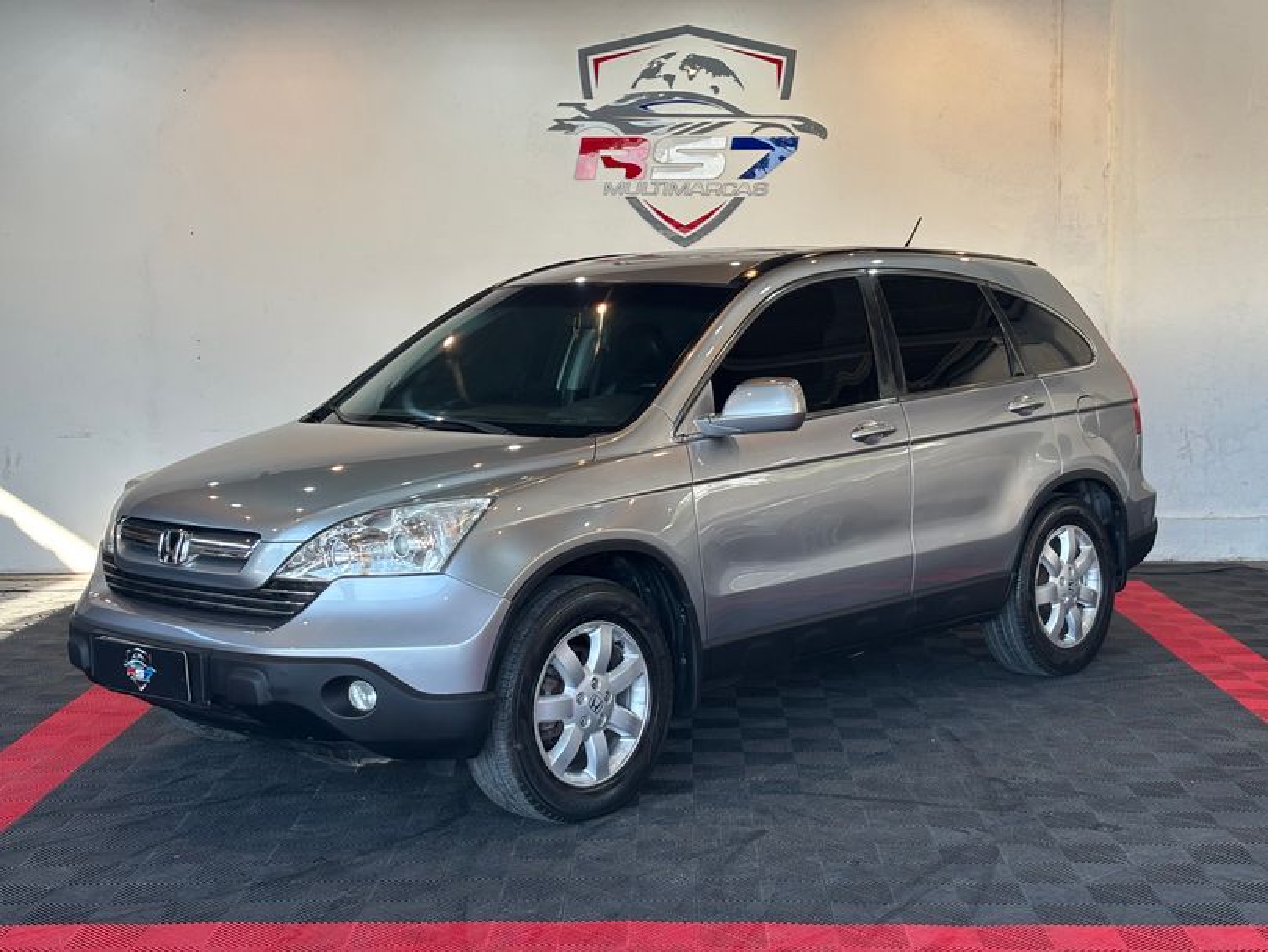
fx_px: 1905
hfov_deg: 36.8
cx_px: 634
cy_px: 476
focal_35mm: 52
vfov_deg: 28.0
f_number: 1.6
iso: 32
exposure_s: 1/189
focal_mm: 5.96
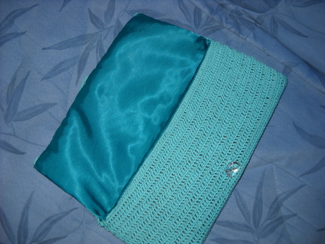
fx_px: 385
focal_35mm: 41
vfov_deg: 35.2
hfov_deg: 45.8
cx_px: 162
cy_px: 122
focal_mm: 6.72
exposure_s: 1/30
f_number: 3.1
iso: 64
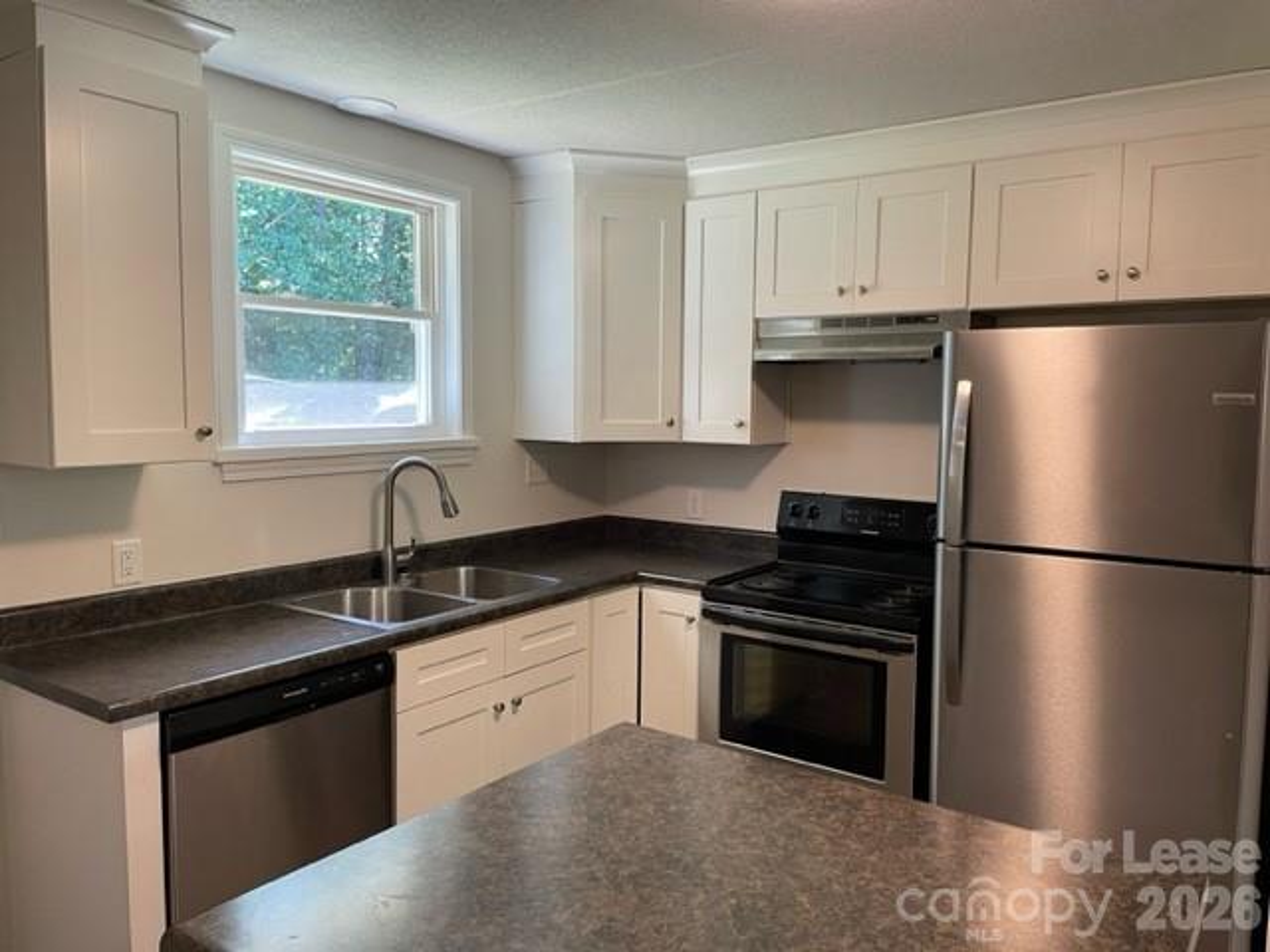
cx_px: 635
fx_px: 954
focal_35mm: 26
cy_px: 476
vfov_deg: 53.1
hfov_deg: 67.3
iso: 100
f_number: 1.6
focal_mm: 4.2
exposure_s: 1/60
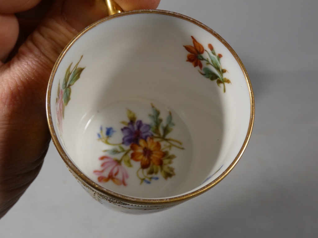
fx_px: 377
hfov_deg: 45.8
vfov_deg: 35.1
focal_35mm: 41
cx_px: 159
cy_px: 119
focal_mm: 7.3
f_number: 3.6
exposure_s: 1/80
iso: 125
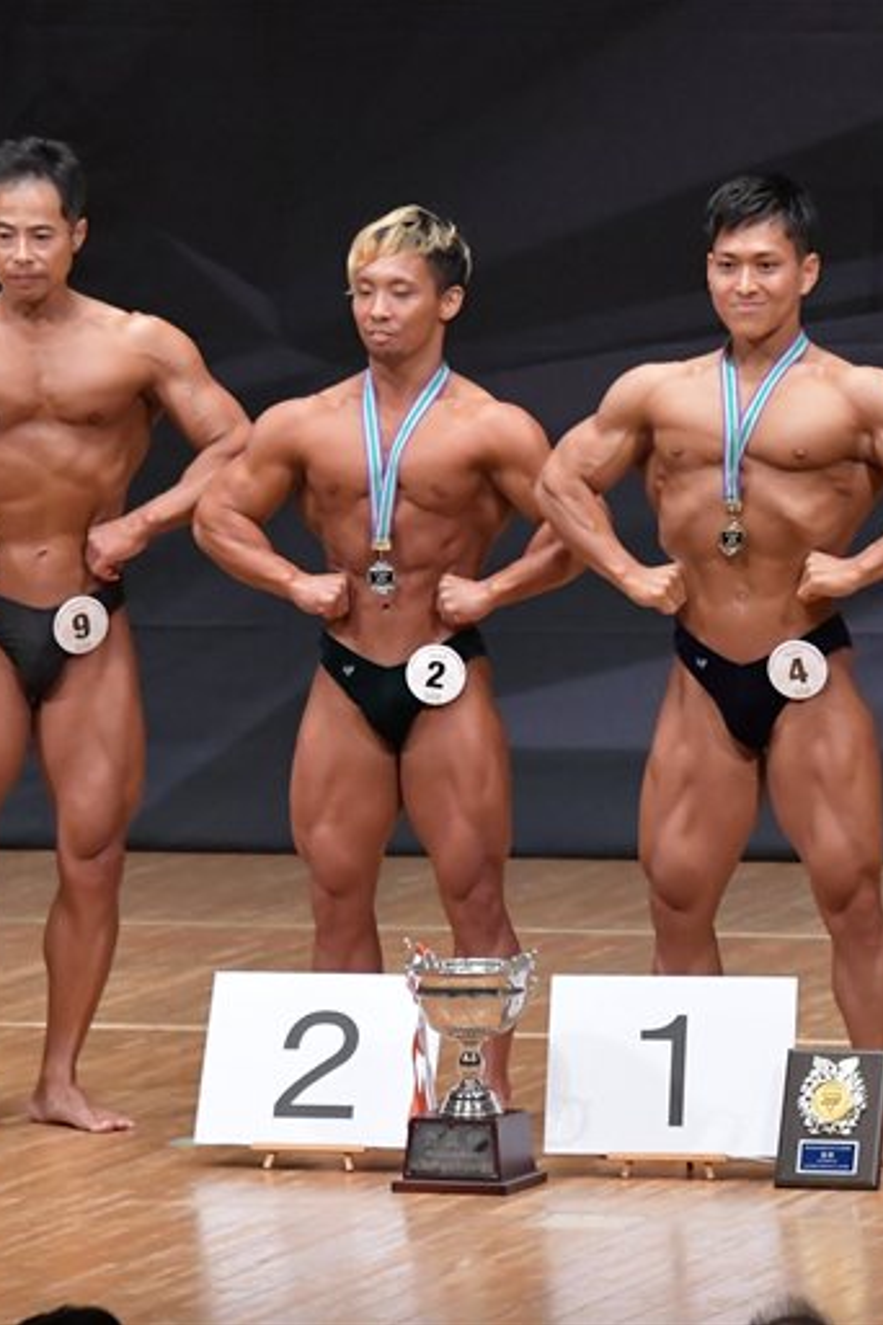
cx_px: 510
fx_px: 14164
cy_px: 661
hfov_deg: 3.6
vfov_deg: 5.4
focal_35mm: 385
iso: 6400
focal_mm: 170
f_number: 5.6
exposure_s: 1/400
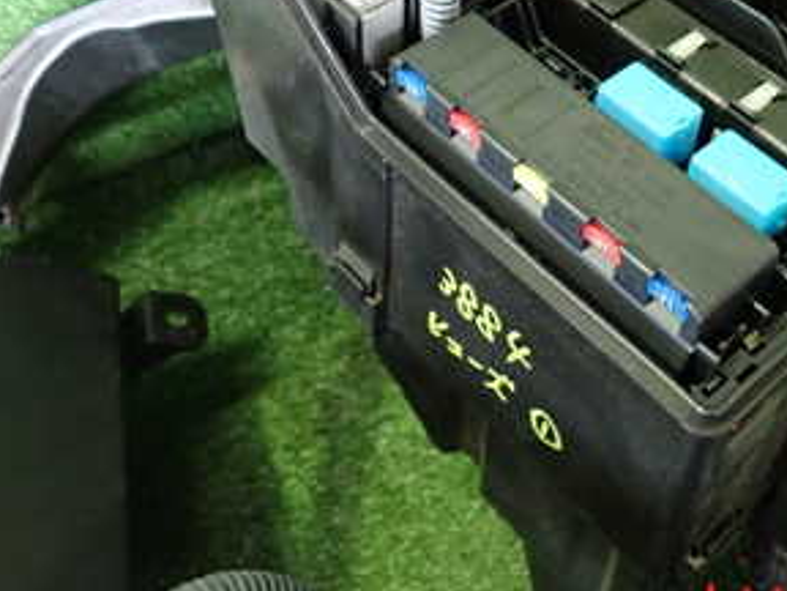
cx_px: 503
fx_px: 1182
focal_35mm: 52
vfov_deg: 26.8
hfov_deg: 36.6
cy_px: 30
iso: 640
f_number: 2
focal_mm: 4.5
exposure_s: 1/30
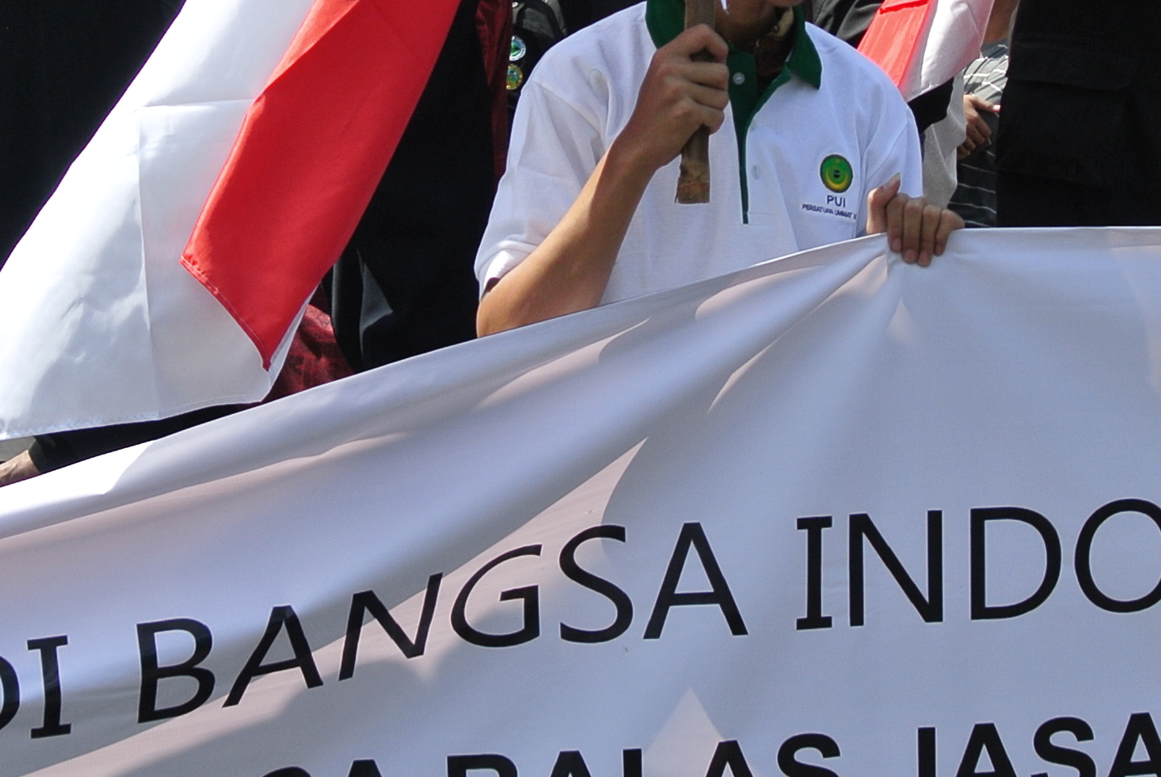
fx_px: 3164
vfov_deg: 14.0
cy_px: 329
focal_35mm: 98
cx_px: 596
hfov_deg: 20.8
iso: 100
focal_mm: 13.6
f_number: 4.5
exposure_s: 1/500
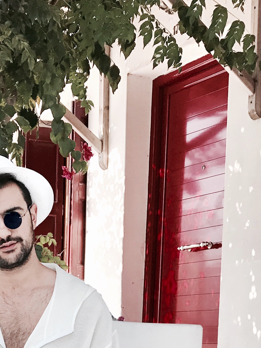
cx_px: 31
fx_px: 834
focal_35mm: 83
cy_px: 429
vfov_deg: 21.7
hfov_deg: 17.5
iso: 20
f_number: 1.8
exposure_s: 1/731
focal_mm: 3.99
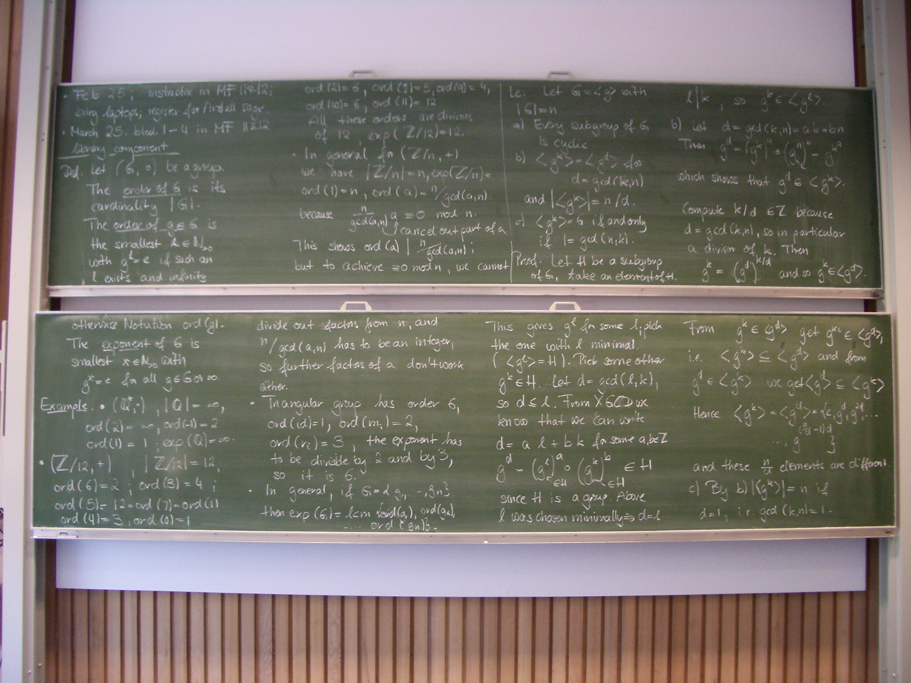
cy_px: 342
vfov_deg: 40.7
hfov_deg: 52.6
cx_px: 456
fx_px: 921
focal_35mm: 35
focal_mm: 5.8
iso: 200
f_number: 2.6
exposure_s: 1/25
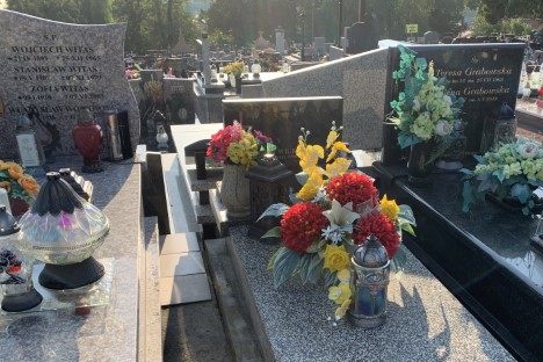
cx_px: 316
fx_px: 558
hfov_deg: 51.7
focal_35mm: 37
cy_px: 259
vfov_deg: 35.4
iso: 25
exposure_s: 1/771
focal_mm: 4.25
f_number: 1.8
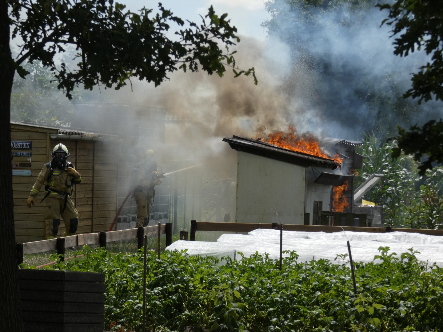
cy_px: 166
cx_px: 222
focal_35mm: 138
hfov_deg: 14.3
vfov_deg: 10.7
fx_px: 1766
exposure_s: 1/500
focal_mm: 24.7
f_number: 5.3
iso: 80
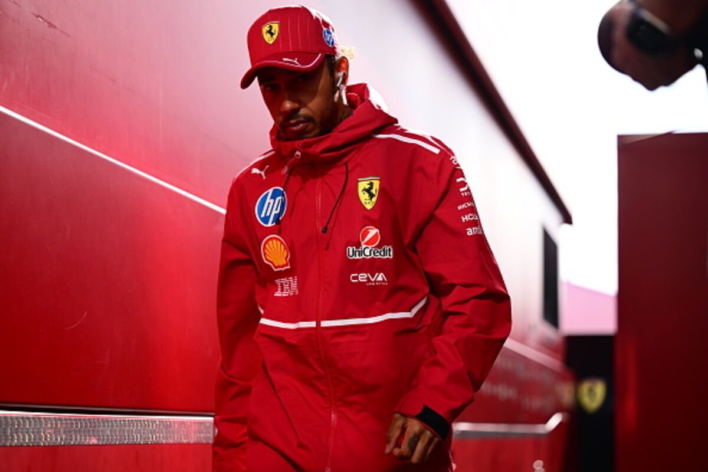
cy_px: 236
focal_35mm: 82
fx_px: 1613
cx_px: 354
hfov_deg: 24.8
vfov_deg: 16.7
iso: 400
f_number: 2.8
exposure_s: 1/2000
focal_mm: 82
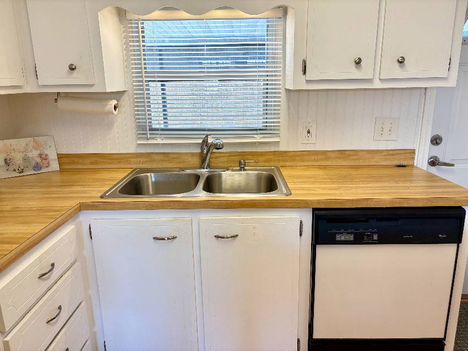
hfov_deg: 67.3
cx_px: 234
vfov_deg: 53.0
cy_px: 176
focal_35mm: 26
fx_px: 351
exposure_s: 1/60
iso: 80
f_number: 1.6
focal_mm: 5.96
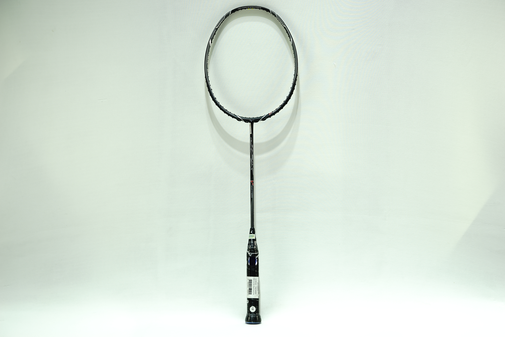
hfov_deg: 22.6
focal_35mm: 90
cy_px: 168
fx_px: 1262
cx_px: 252
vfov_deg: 15.2
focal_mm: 90
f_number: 8
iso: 100
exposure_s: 1/10
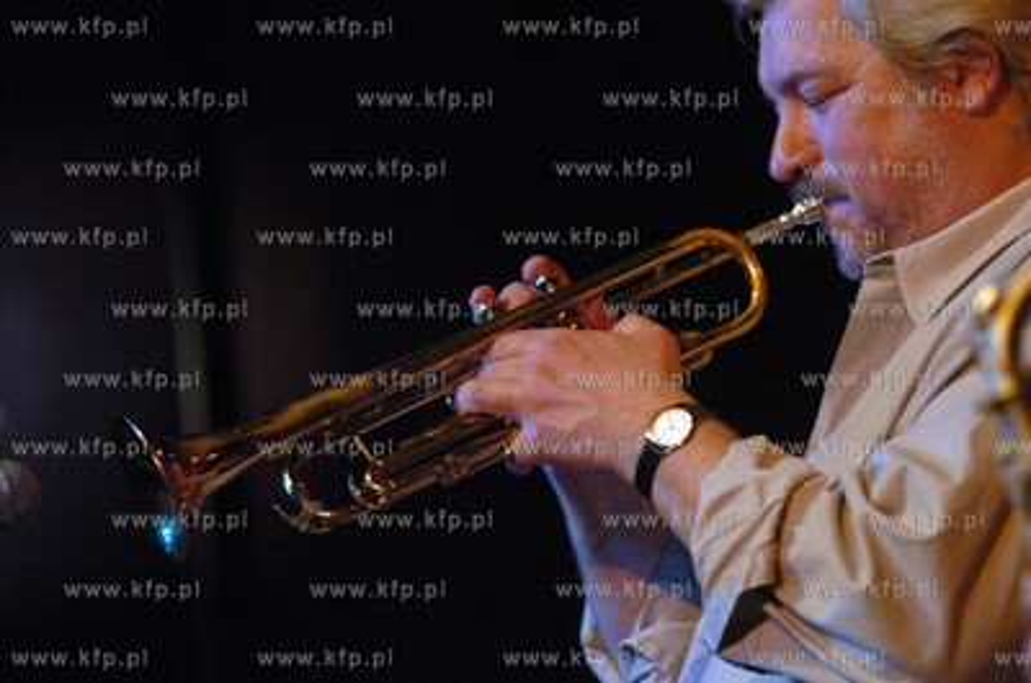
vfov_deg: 4.6
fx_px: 8575
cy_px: 342
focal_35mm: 300
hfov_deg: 6.9
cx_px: 516
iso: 800
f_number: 3.5
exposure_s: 1/125
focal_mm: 200
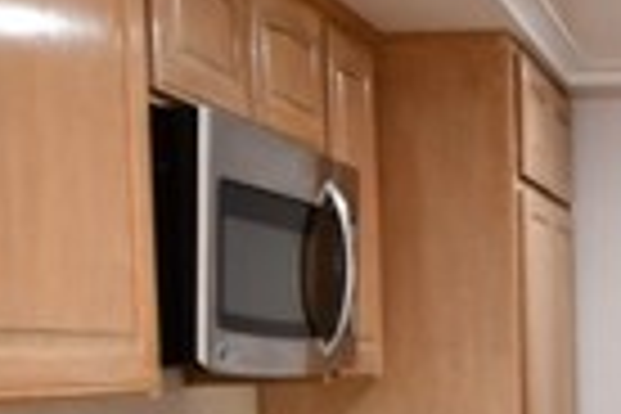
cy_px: 475
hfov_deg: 24.6
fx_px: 1276
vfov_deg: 17.7
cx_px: 756
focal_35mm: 74
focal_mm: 11
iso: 400
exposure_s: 1/60
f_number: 4
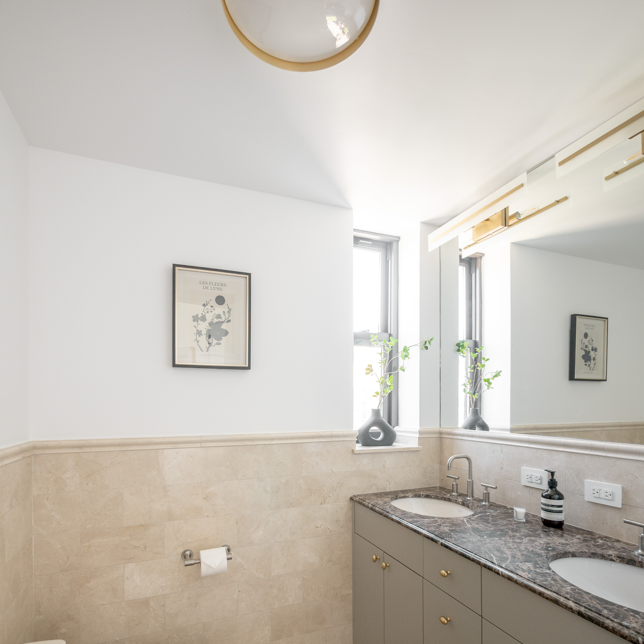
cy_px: 396
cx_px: 316
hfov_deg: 84.0
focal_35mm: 17
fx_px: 358
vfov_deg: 82.6
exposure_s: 1/20
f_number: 4
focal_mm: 7
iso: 200
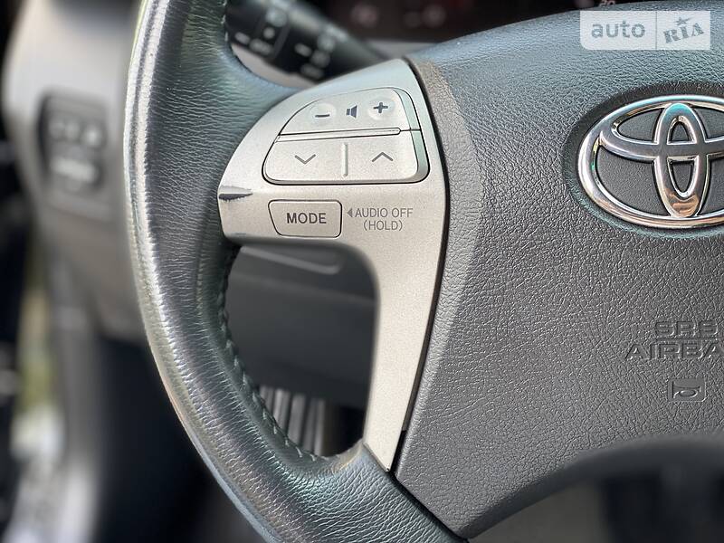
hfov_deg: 36.8
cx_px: 362
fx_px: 1088
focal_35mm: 52
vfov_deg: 28.0
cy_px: 272
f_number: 2
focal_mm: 6
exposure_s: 1/122
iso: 50
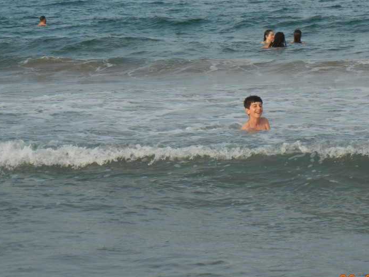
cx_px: 234
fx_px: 2100
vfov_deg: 7.5
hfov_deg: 10.0
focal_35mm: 197
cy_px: 119
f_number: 4.6
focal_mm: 24
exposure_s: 1/660
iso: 160
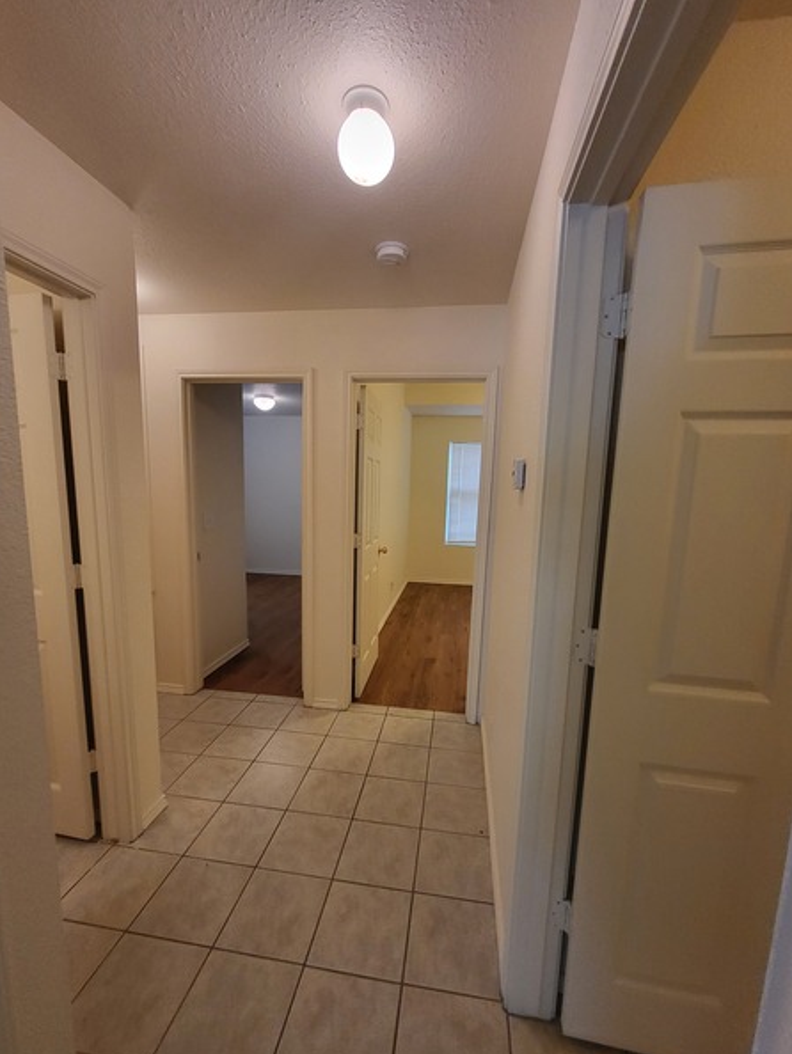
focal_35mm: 14
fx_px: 427
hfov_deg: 85.7
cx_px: 396
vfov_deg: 102.0
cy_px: 554
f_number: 2.2
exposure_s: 1/60
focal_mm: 1.74
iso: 200
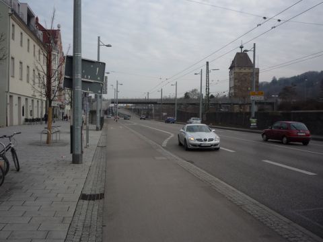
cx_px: 162
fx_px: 299
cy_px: 121
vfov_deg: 44.2
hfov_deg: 56.8
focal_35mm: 32
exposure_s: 1/400
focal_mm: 5.2
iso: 100
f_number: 5
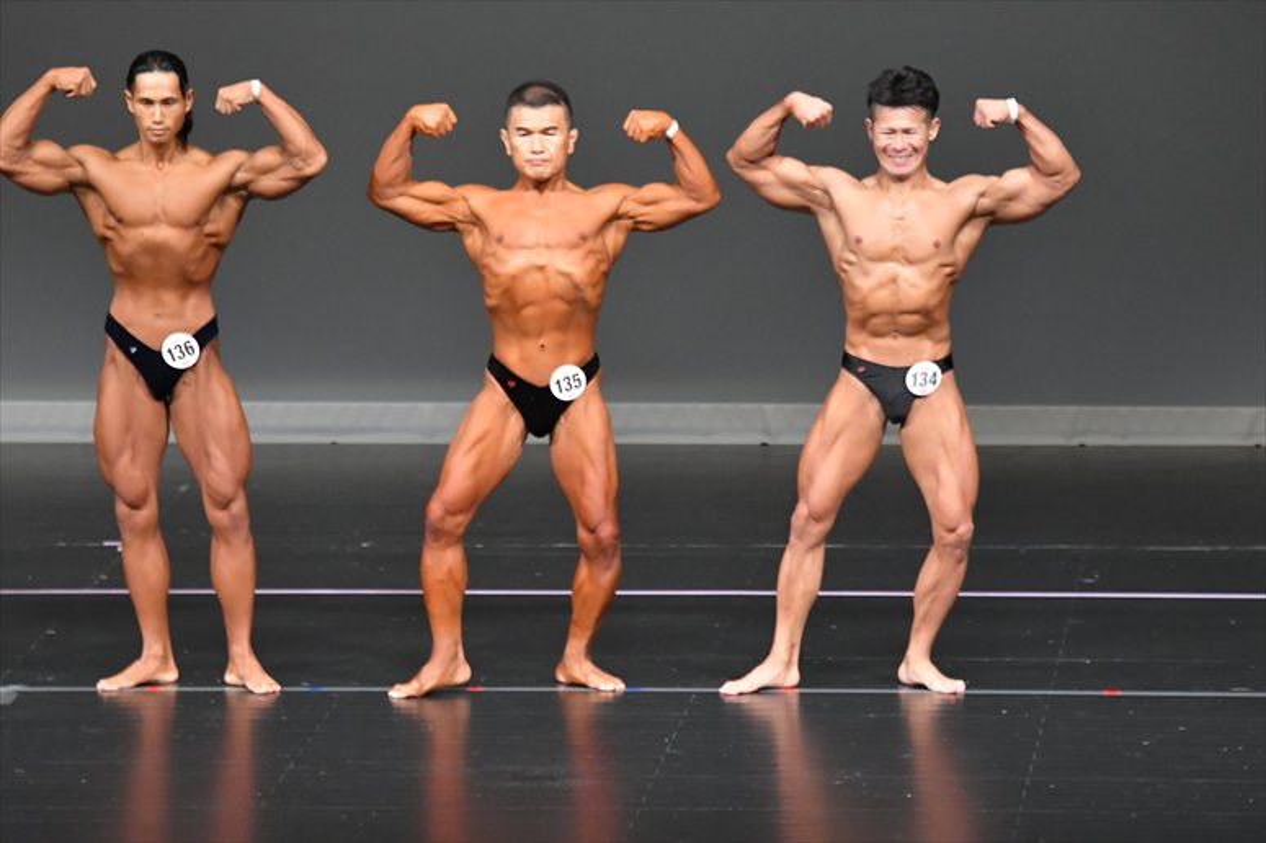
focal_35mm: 300
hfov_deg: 6.9
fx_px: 10545
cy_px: 422
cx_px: 633
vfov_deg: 4.6
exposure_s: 1/400
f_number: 5.6
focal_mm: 200
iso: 5000
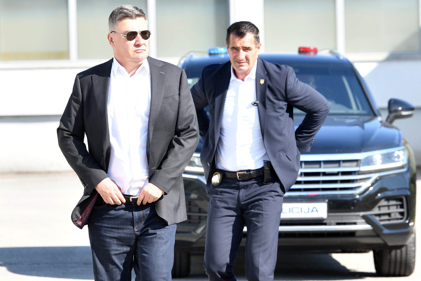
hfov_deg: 12.8
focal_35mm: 160
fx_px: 1871
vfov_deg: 8.6
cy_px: 140
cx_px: 210
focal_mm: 160
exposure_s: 1/250
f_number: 8
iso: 125
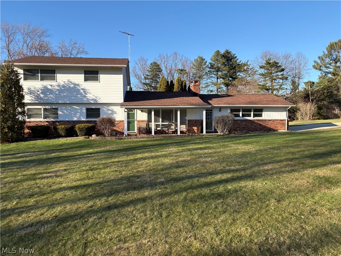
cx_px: 170
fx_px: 256
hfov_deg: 67.3
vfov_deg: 53.1
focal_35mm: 26
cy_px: 128
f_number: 1.6
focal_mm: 5.96
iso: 50
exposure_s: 1/1263
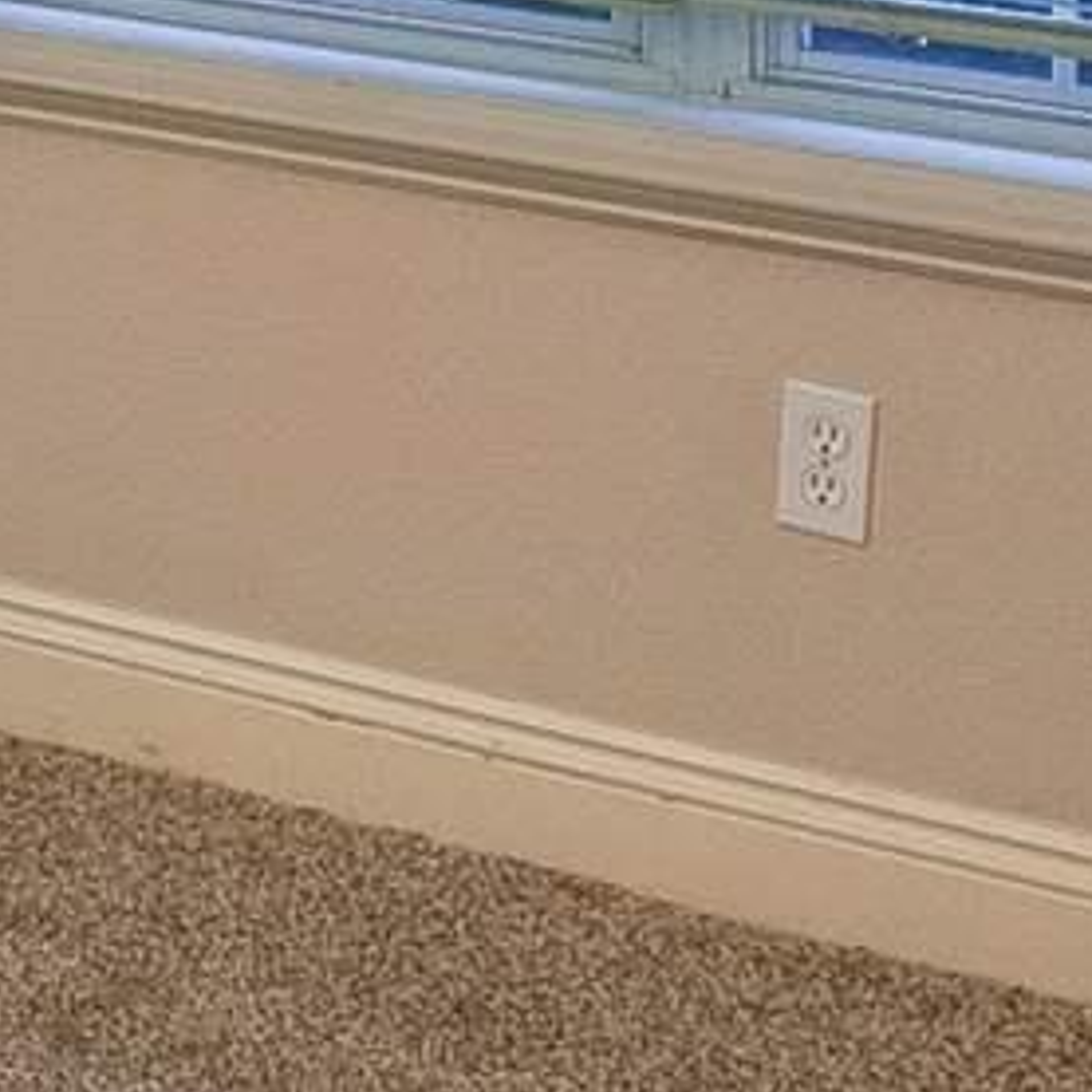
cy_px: -909
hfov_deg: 12.1
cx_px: -903
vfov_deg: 12.1
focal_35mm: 132
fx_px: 4711
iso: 320
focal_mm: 14
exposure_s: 1/60
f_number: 9
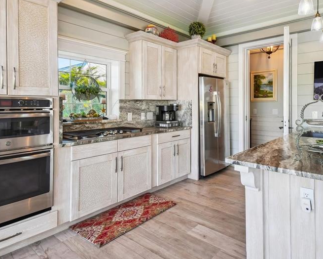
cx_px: 194
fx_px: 210
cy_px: 105
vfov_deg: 62.6
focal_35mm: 22
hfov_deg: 74.2
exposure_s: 1/13
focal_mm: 10
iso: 100
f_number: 7.1
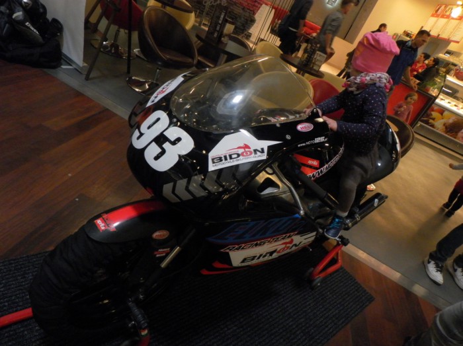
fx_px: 348
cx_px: 232
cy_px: 173
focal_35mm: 26
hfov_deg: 67.3
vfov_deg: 53.0
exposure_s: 1/30
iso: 400
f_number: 3.5
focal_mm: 4.6
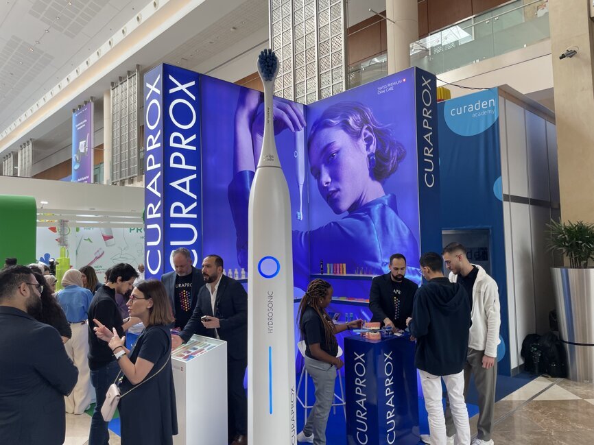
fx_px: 446
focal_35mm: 26
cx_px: 297
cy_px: 222
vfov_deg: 53.0
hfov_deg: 67.3
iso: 64
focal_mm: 4.2
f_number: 1.6
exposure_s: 1/100
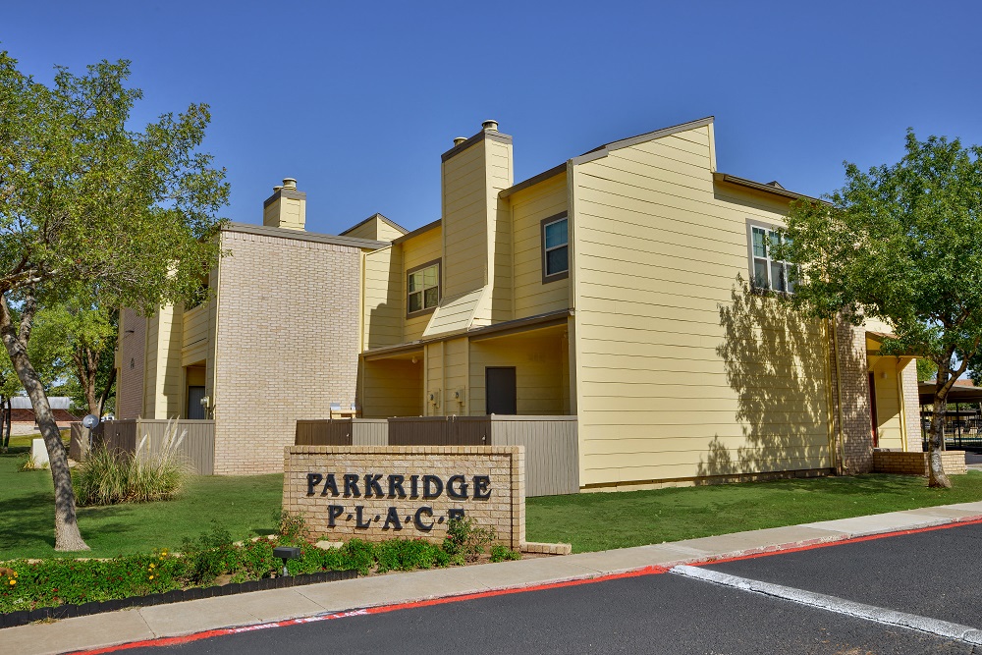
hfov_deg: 61.9
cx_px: 491
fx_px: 818
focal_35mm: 30
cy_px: 328
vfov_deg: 43.6
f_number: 10
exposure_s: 1/250
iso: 200
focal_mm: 30
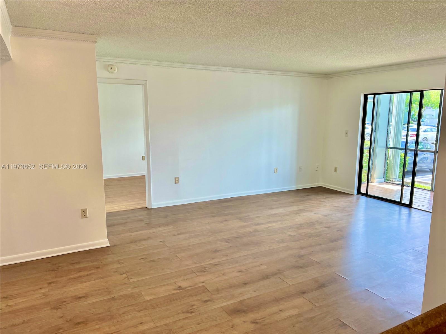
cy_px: 167
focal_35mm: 26
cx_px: 223
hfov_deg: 67.3
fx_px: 335
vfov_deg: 53.1
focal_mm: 5.7
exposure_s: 1/161
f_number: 1.5
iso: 50
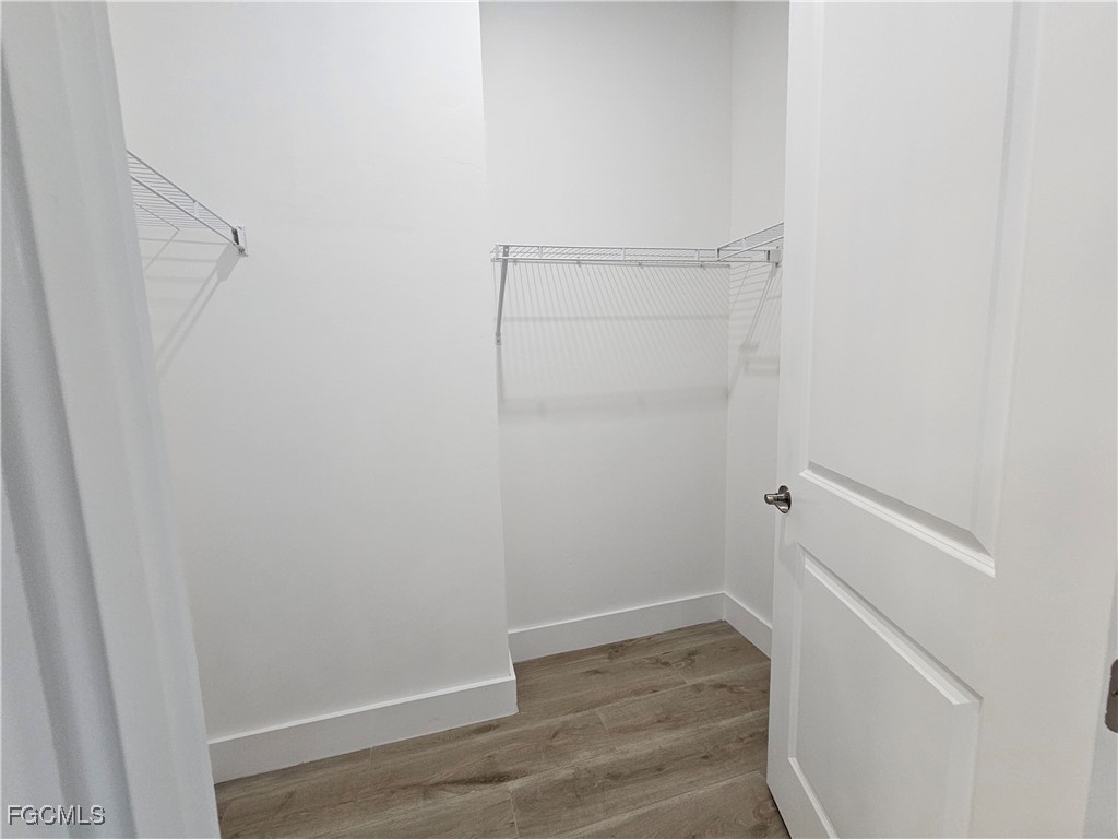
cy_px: 420
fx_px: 420
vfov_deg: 89.9
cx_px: 559
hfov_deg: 106.2
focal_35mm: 13
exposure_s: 1/77.4
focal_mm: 2.2
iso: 200
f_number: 2.2
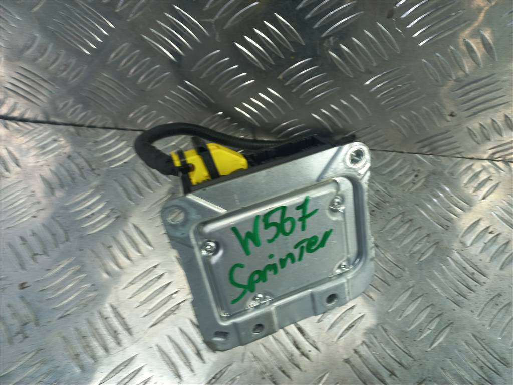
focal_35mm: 25
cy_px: 192
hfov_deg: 69.4
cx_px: 256
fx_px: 370
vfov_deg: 54.9
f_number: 1.8
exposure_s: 1/50
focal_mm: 4.6
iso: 64
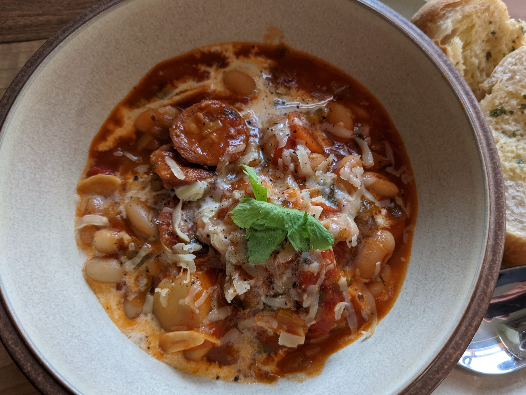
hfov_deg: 59.8
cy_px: 217
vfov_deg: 46.7
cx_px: 291
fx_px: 456
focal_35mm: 30
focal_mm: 4.38
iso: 68
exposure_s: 1/140
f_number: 1.73
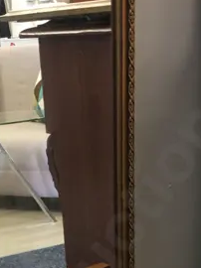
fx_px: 853
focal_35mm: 110
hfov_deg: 13.4
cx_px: 45
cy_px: 336
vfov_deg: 17.0
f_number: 2.2
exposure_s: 1/17
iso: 50
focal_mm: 4.15
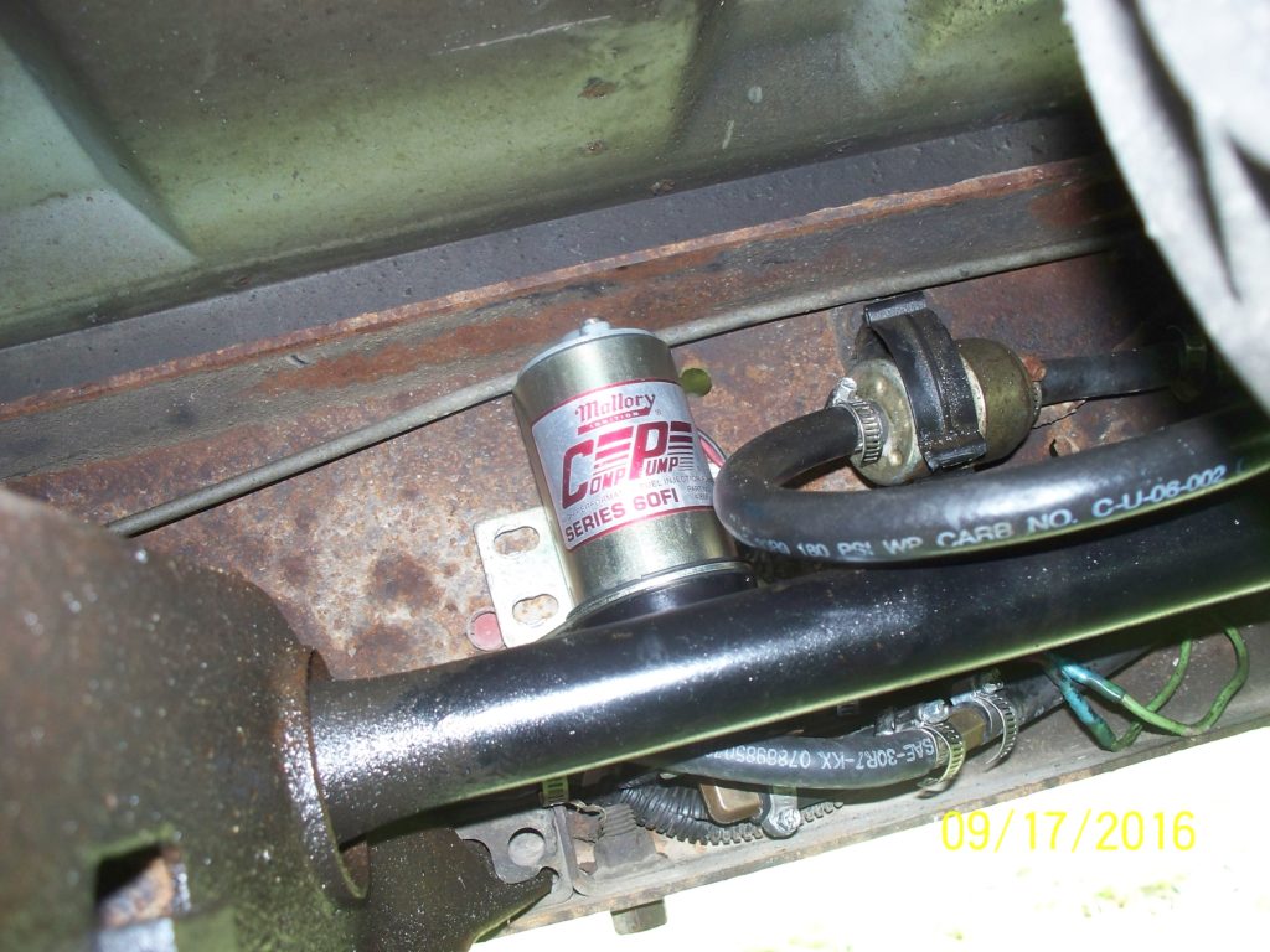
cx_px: 635
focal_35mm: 36
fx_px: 1321
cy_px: 476
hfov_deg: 51.4
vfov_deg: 39.7
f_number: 2.8
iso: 200
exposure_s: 1/30
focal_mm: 7.54
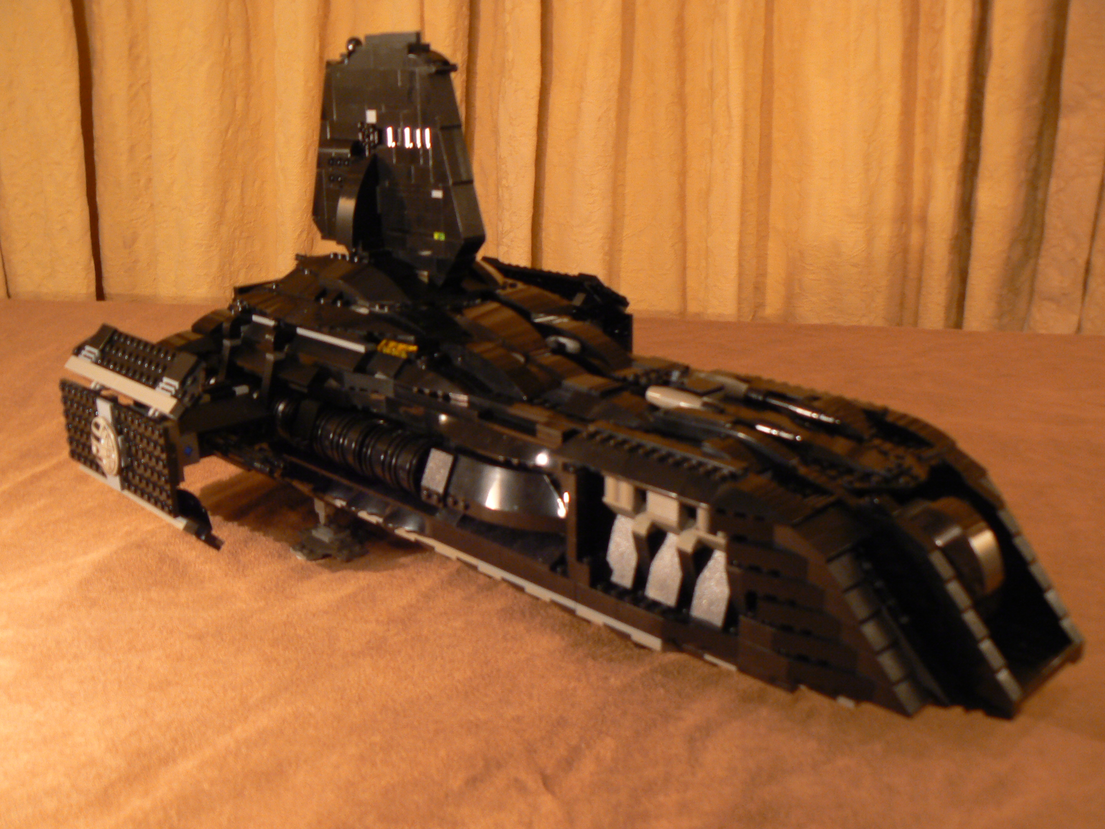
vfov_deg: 39.7
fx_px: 1149
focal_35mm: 36
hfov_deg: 51.4
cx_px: 552
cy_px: 414
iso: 100
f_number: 3.2
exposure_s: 1/3.2
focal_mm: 6
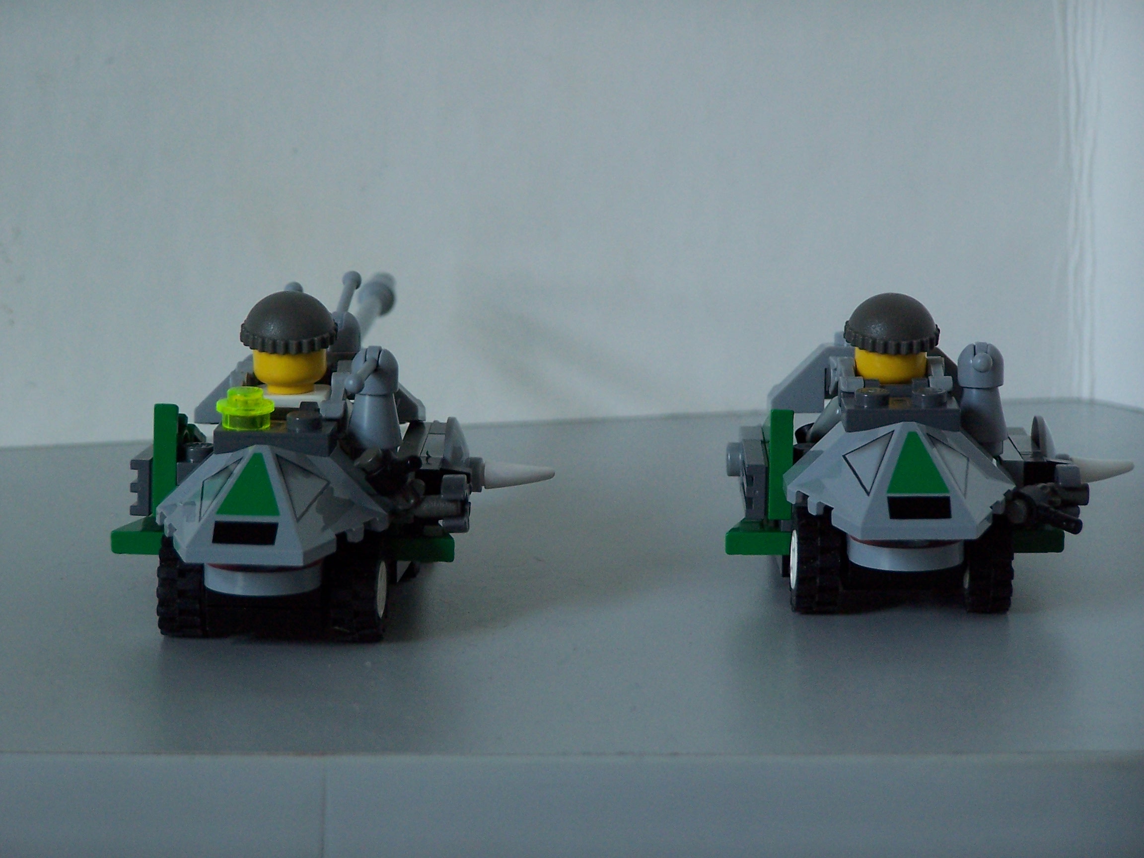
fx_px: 6246
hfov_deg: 10.5
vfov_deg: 7.9
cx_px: 572
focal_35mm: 189
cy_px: 429
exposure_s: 1/20
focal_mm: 31.3
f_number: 3.2
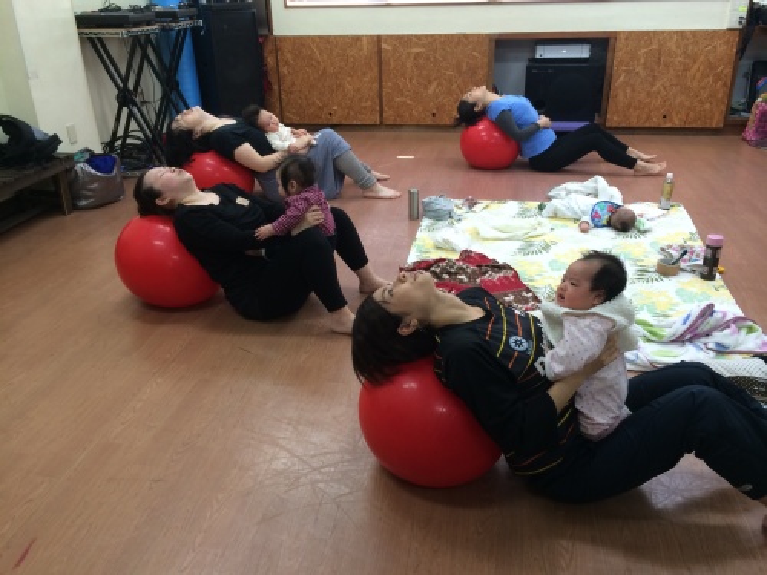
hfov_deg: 60.0
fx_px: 665
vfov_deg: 46.8
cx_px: 384
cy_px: 288
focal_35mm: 30
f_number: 2.2
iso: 80
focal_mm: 4.12
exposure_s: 1/30
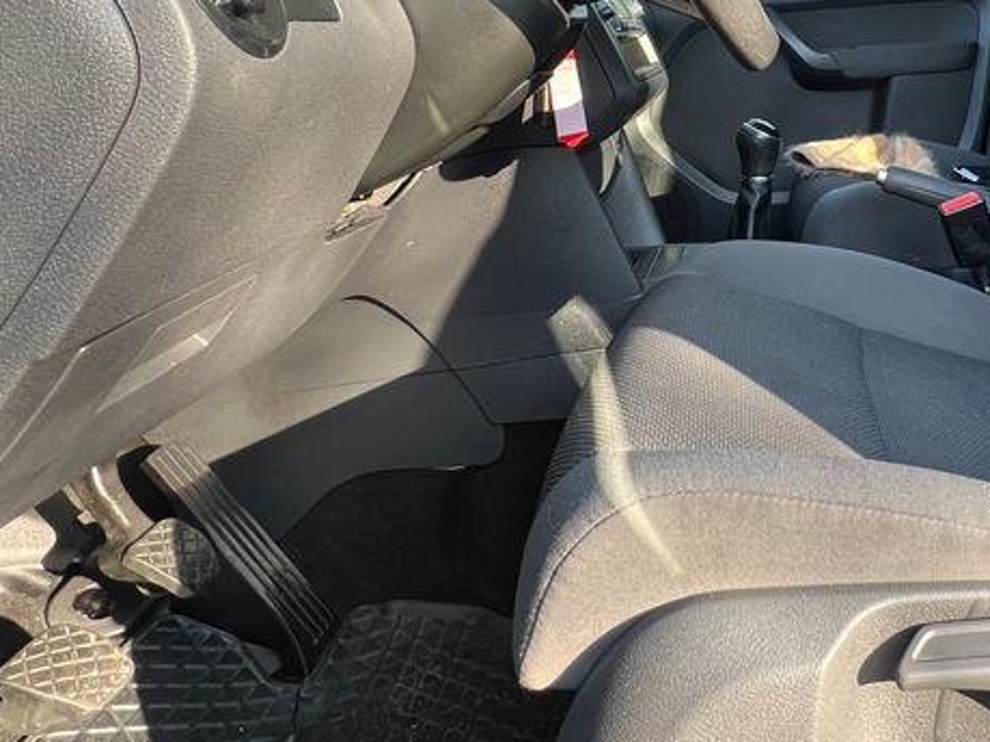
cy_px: 119
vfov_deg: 45.1
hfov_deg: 53.8
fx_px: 829
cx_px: 893
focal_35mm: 29
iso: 64
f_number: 1.8
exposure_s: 1/99
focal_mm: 1.57
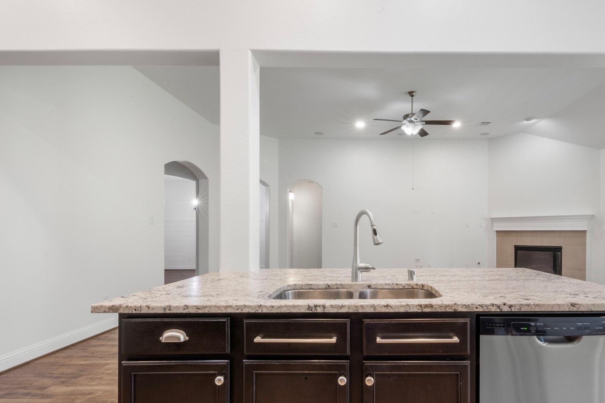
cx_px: 370
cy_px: 241
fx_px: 302
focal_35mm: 18
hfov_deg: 88.6
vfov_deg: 66.8
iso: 250
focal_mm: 13
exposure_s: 8
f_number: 9
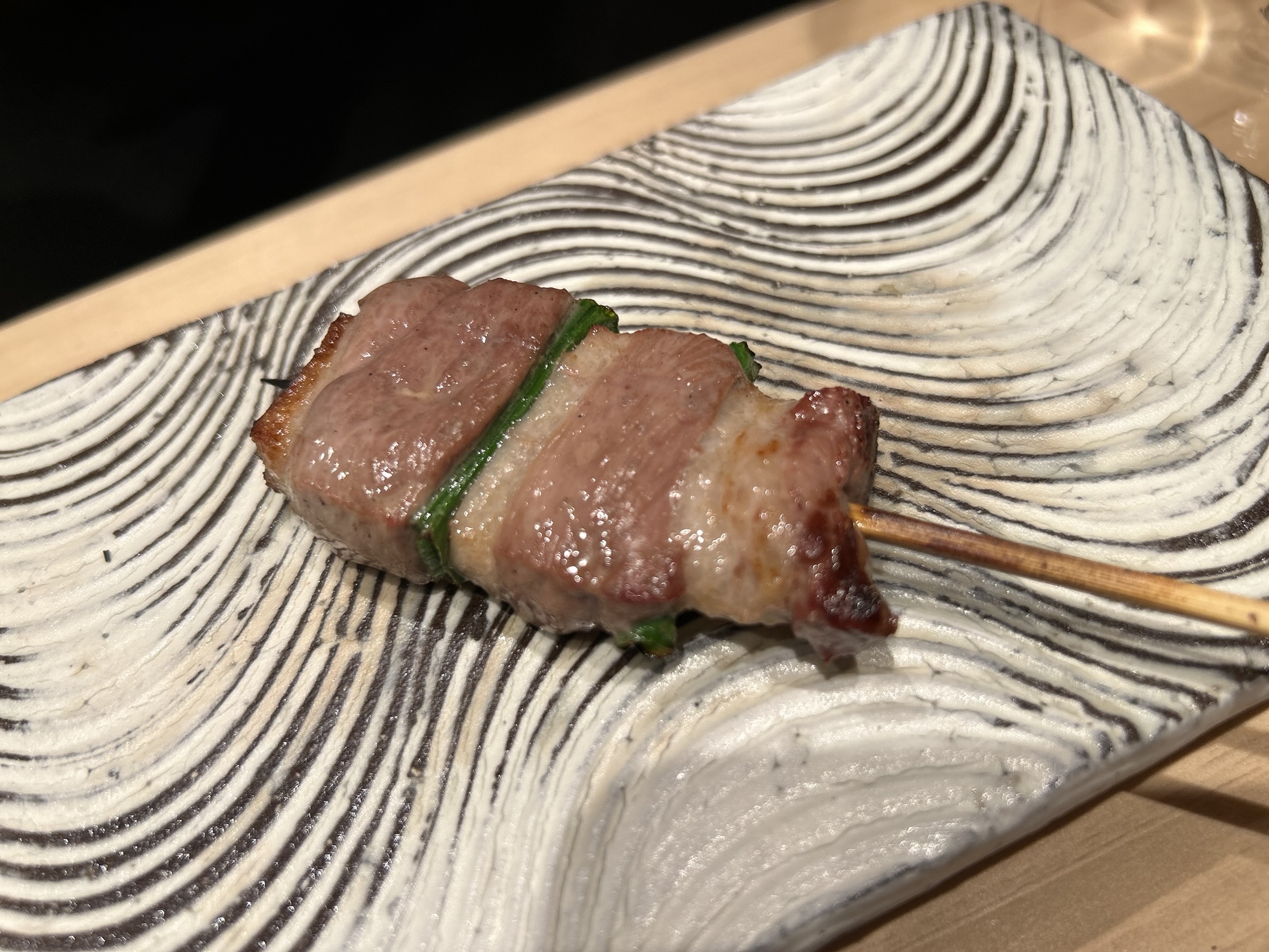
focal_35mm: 26
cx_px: 634
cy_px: 476
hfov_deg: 67.3
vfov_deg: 53.1
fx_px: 953
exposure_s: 1/100
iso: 40
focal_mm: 5.7
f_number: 1.5
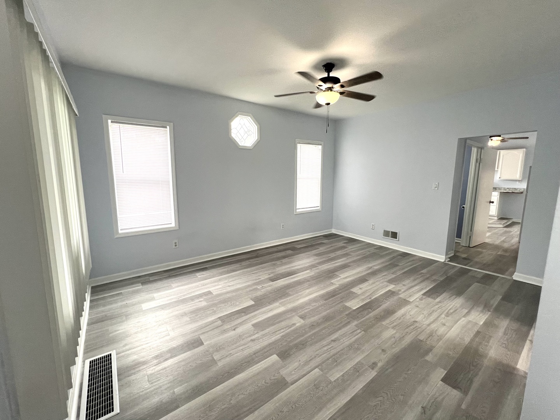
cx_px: 280
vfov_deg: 89.9
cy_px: 210
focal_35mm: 13
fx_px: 210
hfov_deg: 106.2
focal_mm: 1.57
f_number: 1.8
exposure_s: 1/120
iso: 125
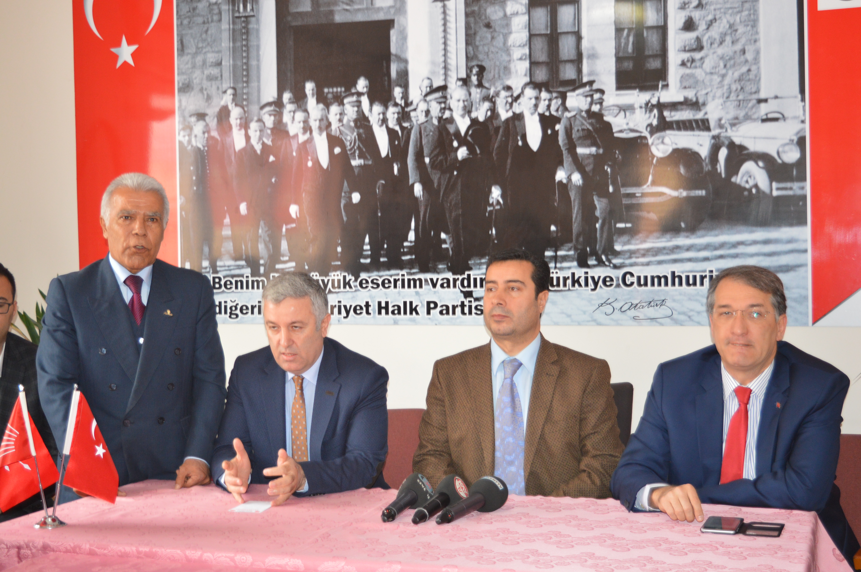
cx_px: 430
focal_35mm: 52
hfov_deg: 37.9
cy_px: 286
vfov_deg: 25.7
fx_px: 1255
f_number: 4.5
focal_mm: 35
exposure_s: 1/60
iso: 800
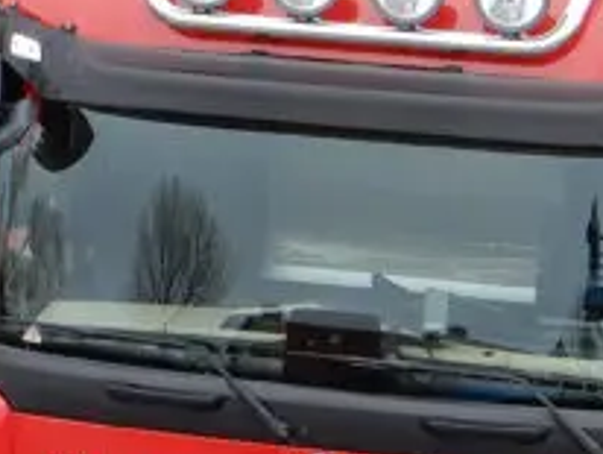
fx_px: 4936
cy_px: 264
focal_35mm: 283
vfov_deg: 5.3
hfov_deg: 6.9
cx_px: -404
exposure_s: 1/100
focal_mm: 10.2
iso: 80
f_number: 4.5
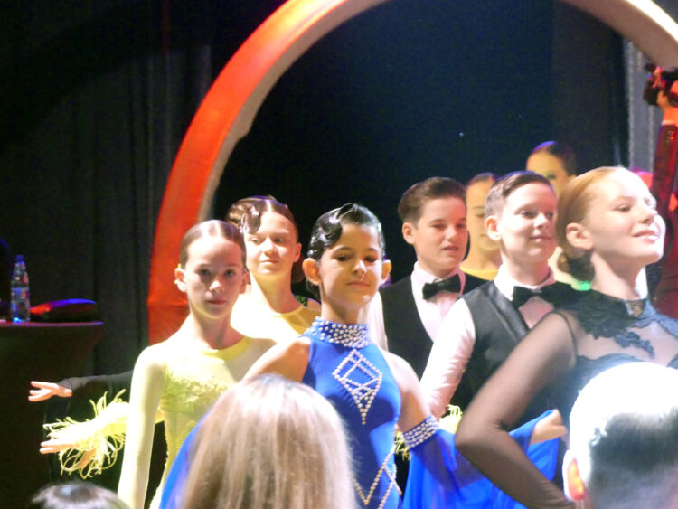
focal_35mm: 198
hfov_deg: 10.0
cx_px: 339
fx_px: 3879
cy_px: 254
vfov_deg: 7.5
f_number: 2.8
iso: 2000
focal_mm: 35.6
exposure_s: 1/80
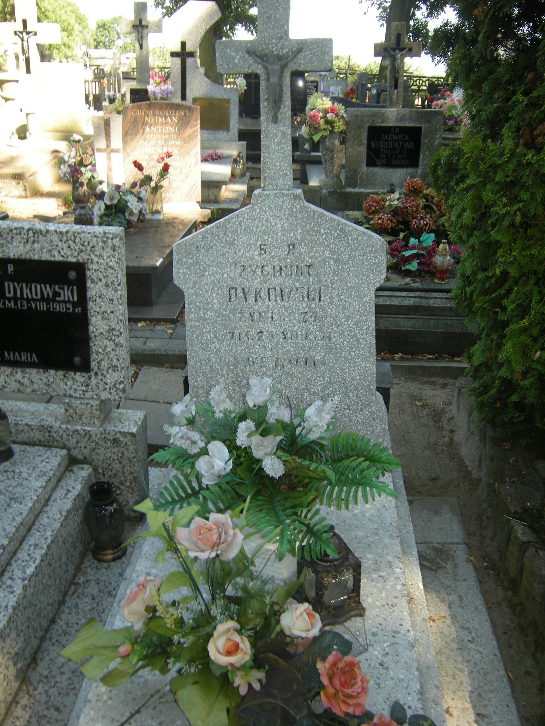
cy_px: 363
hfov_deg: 45.4
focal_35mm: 31
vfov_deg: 58.4
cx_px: 272
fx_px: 651
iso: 64
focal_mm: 5.3
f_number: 2.9
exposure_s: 1/75.2
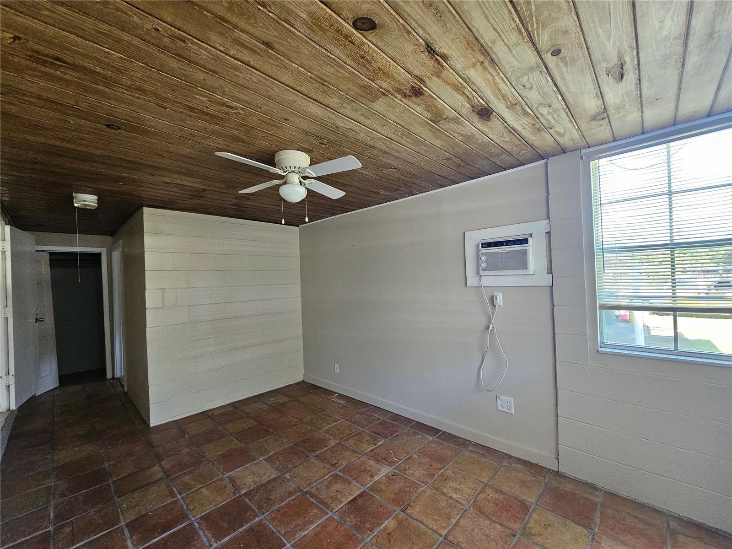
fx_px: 275
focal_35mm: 13
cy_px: 274
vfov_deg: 89.9
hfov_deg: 106.2
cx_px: 366
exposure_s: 1/77.4
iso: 400
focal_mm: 2.2
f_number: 2.2
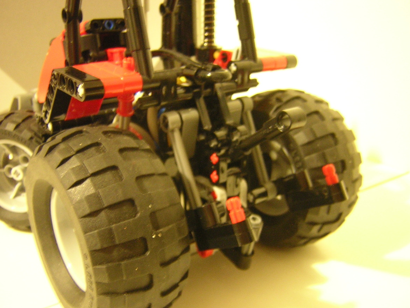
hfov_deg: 50.1
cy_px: 156
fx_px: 438
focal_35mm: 37
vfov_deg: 38.7
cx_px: 204
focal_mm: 4.7
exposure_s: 1
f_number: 2.6
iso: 400
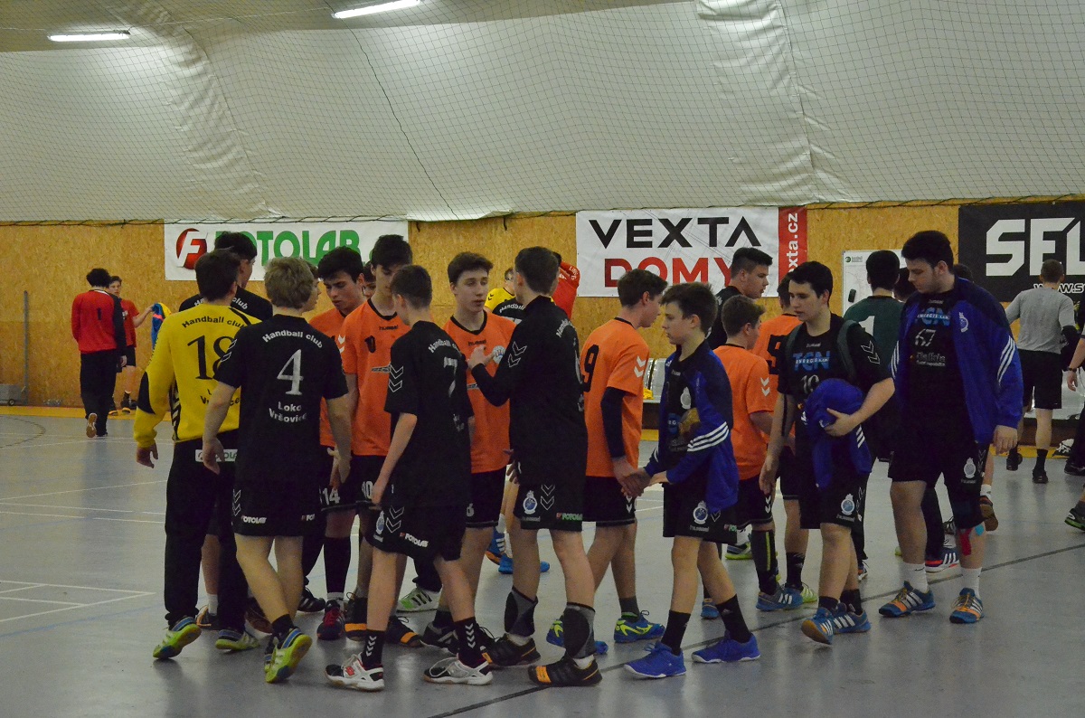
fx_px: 2255
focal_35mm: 75
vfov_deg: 18.1
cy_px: 359
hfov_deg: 27.1
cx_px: 542
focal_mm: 50
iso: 6400
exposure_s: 1/1000
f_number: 5.6
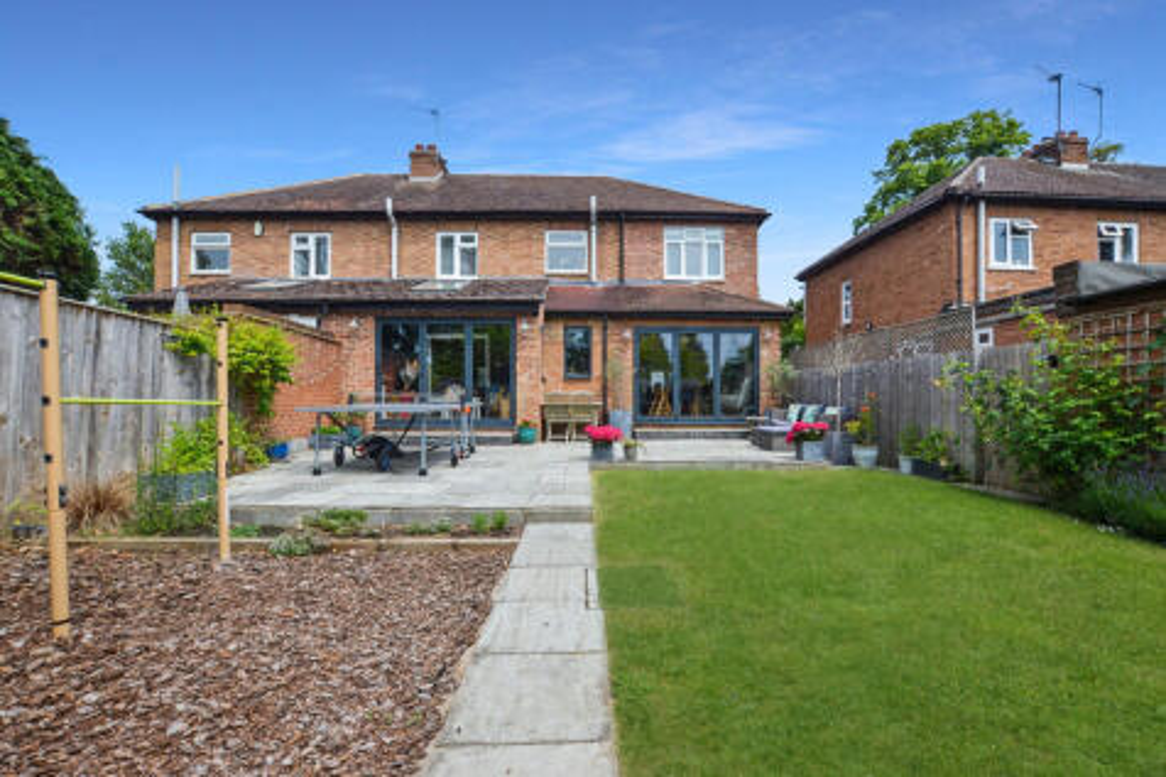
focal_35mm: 15
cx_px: 583
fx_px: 486
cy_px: 388
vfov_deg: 77.3
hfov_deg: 100.4
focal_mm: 10
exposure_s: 1/1250
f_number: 9
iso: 640
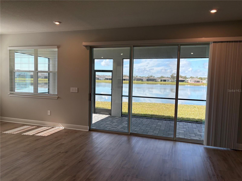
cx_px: 121
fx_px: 182
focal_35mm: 26
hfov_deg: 67.3
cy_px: 90
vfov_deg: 53.1
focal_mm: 5.96
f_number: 1.6
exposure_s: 1/390
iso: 50
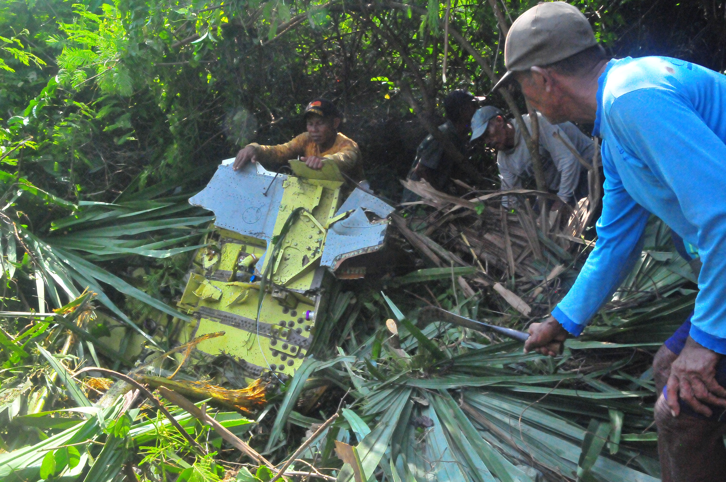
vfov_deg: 39.9
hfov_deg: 57.3
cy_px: 241
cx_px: 363
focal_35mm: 33
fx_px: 665
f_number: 13
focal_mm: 22
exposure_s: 1/750
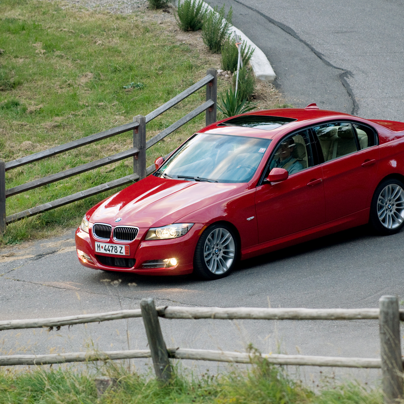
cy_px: 202
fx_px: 4820
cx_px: 200
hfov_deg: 4.8
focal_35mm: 365
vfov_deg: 4.8
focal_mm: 190
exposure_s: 1/125
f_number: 3.2
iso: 400
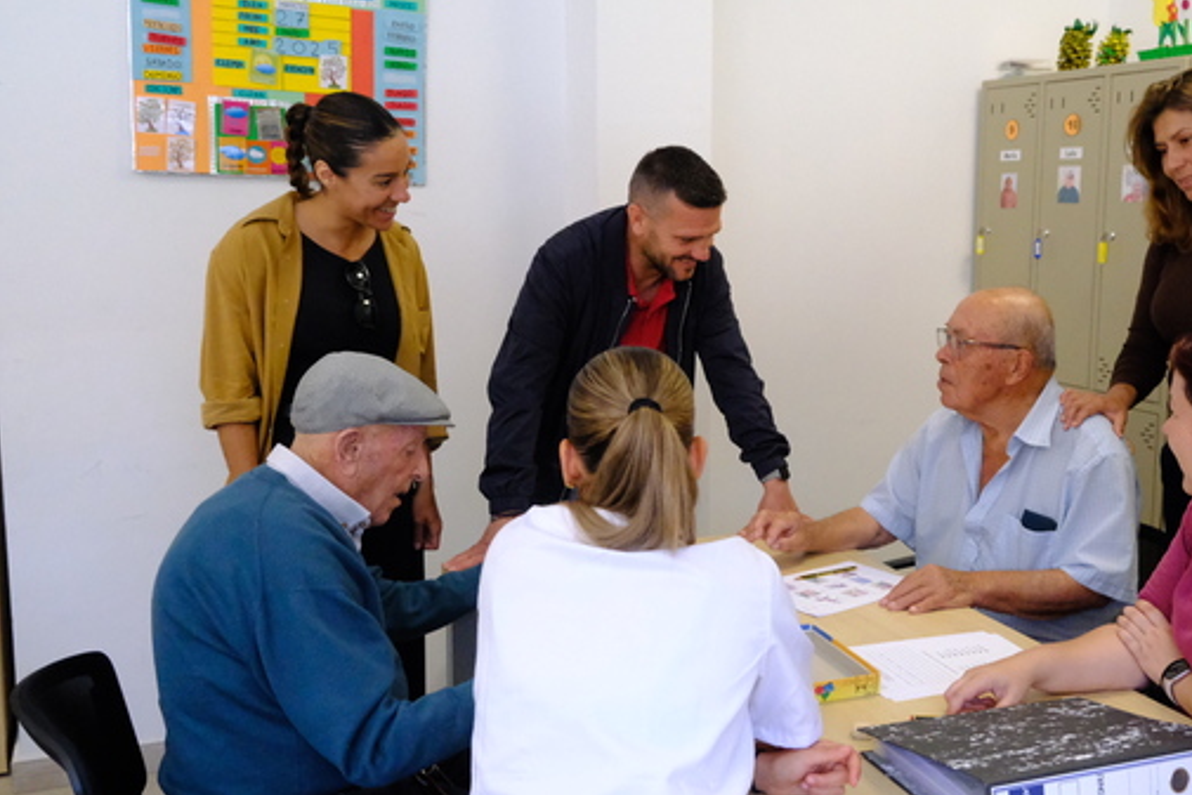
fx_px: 1259
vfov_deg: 35.1
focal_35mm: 38
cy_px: 394
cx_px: 706
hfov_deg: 50.4
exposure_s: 1/1000
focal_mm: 21.4
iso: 10000
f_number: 4
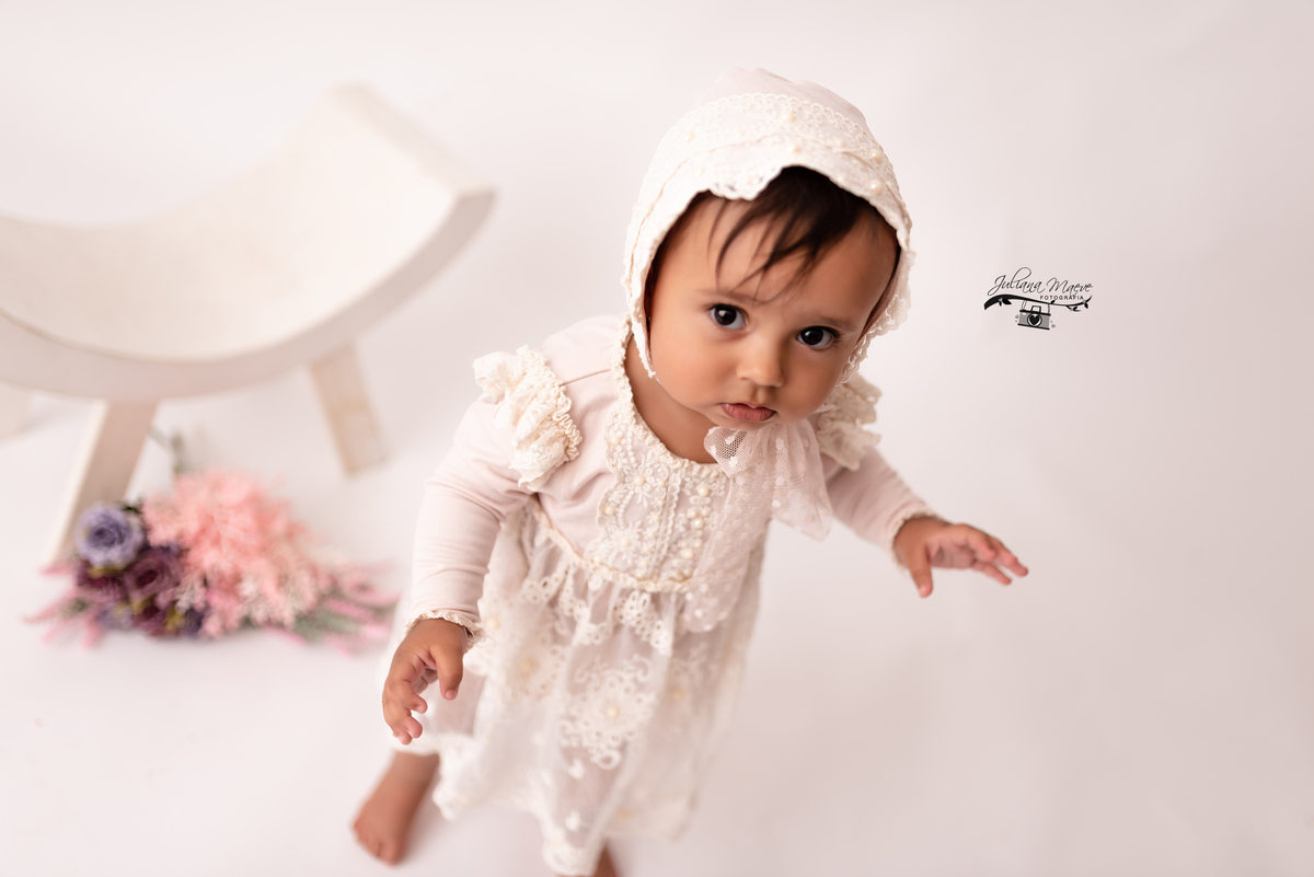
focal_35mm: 35
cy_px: 438
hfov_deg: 54.4
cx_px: 657
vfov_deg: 37.9
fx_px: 1278
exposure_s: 1/160
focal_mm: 35
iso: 125
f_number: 1.8
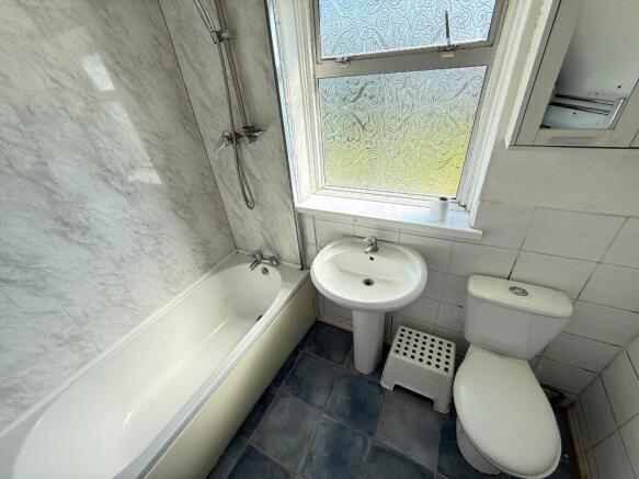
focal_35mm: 14
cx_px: 320
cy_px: 240
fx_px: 258
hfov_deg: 102.1
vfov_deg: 85.7
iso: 64
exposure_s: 1/194
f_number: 2.2
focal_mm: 2.22
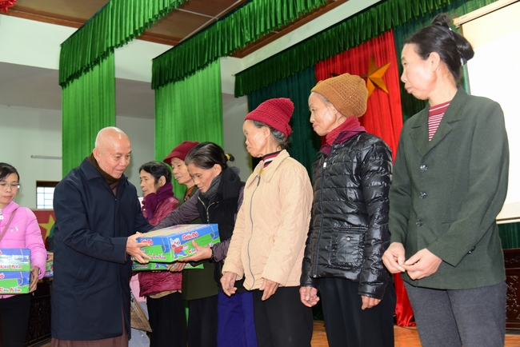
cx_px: 260
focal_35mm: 38
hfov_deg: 50.7
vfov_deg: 35.1
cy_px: 174
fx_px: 549
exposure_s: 1/40
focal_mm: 38
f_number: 4
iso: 1000
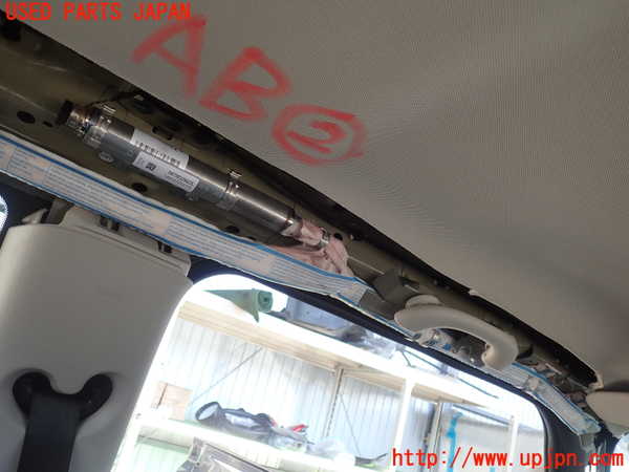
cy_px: 236
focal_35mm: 30
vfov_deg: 46.8
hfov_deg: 60.0
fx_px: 545
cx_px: 314
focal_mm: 5.5
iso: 125
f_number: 2.3
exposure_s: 1/125
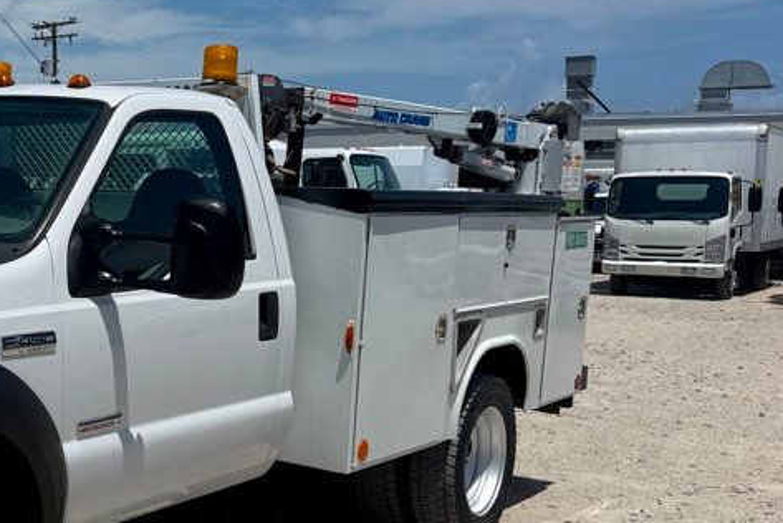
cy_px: 311
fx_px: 1175
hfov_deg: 33.5
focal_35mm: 54
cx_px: -8
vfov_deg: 25.1
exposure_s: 1/14286
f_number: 1.78
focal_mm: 6.76
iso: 80
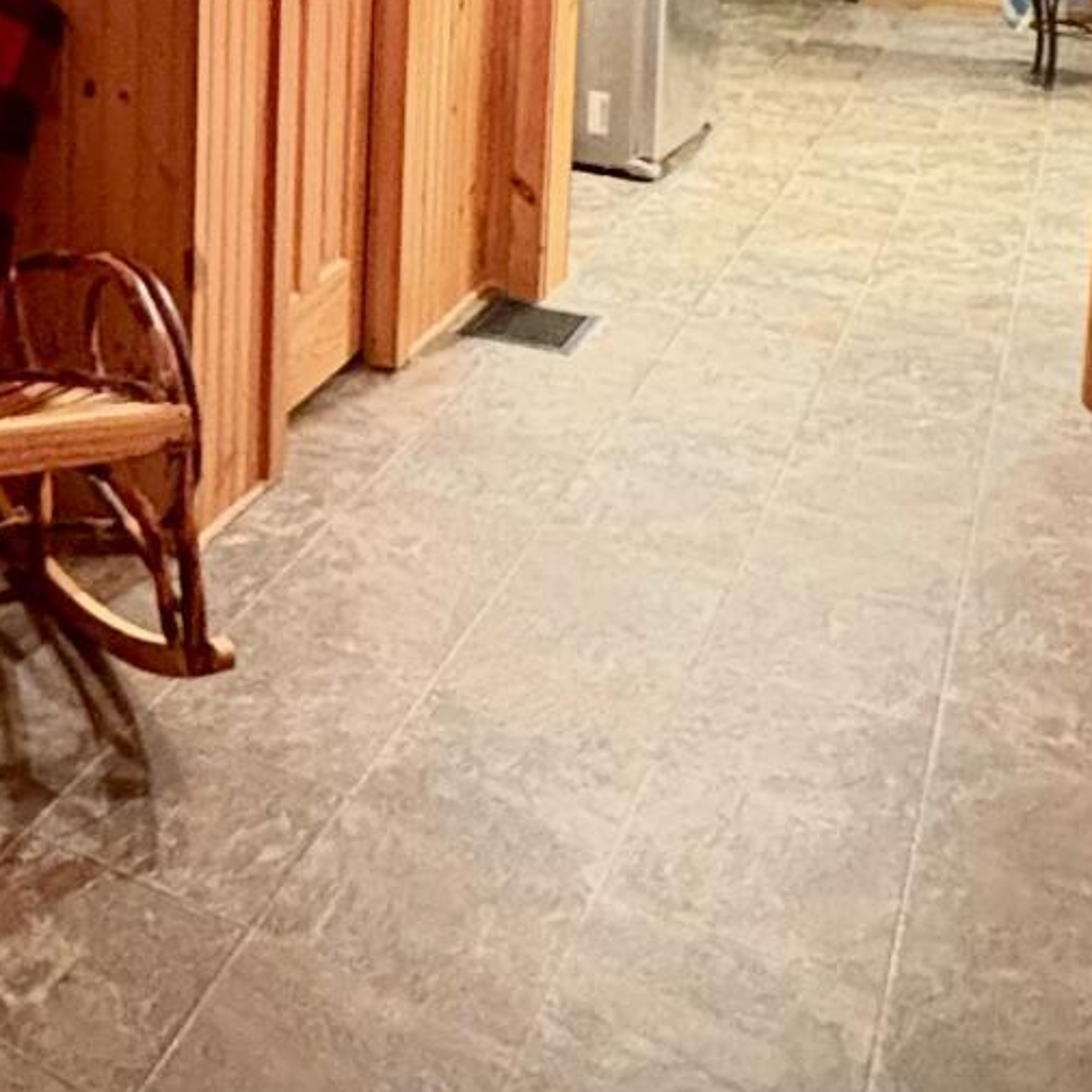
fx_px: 1749
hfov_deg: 31.2
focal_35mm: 49
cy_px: -117
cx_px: -84
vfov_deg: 30.8
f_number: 2.2
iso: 1600
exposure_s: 1/24
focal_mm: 2.22
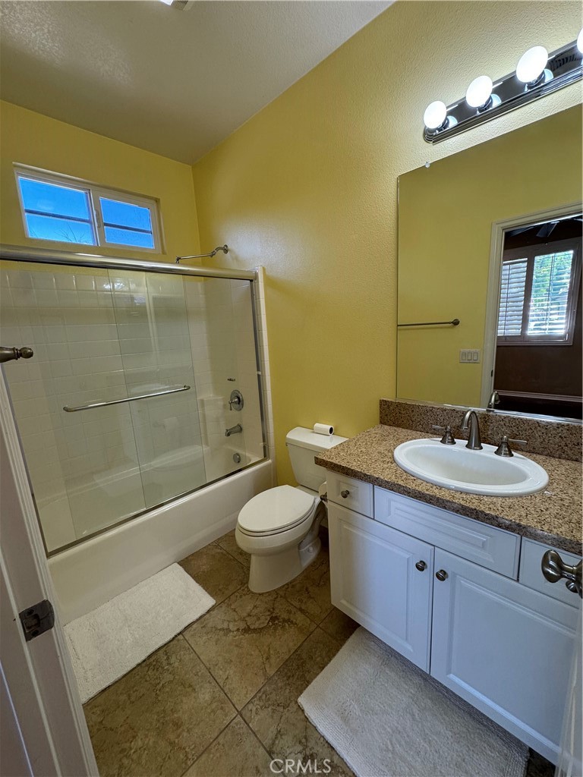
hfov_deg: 85.7
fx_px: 314
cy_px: 388
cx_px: 292
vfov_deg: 102.1
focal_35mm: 14
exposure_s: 1/120
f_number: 2.2
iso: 160
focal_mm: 2.22
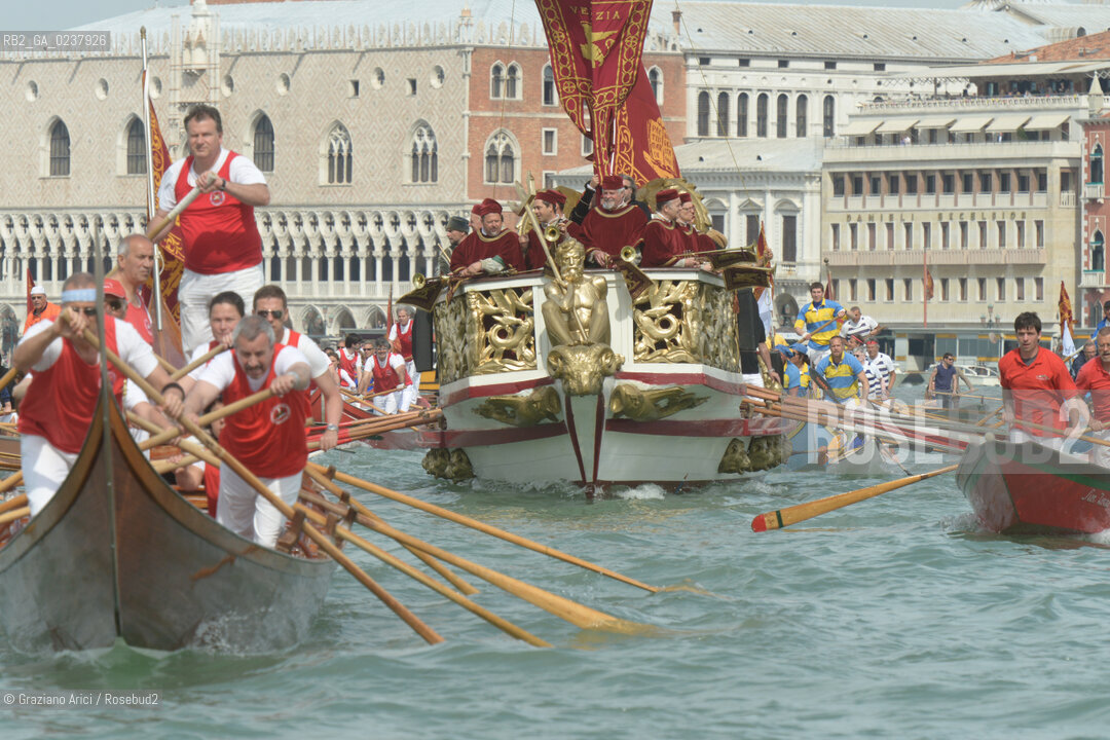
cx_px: 555
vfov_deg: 5.7
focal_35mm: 240
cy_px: 370
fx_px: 7399
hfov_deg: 8.6
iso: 400
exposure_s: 1/500
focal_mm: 240
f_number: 11
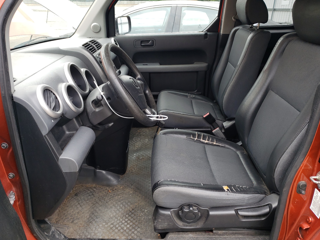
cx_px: 158
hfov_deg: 65.3
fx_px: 250
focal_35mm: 27
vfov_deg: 51.4
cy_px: 121
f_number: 1.5
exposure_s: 1/196
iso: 50
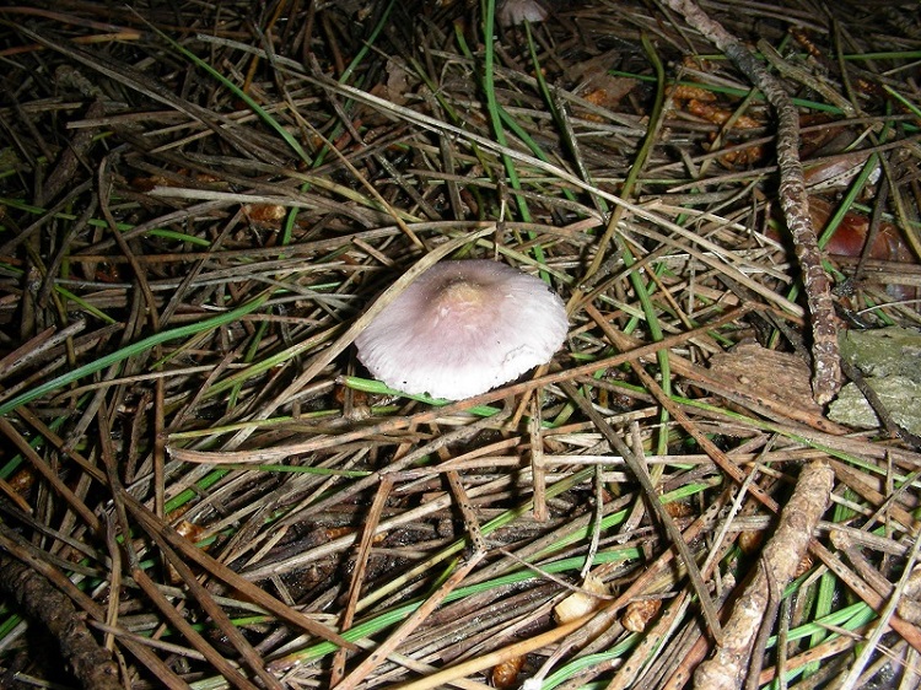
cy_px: 345
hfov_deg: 49.0
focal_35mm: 38
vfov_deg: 37.7
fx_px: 1011
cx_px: 460
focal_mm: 6.3
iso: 50
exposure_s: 1/60.1
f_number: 6.8
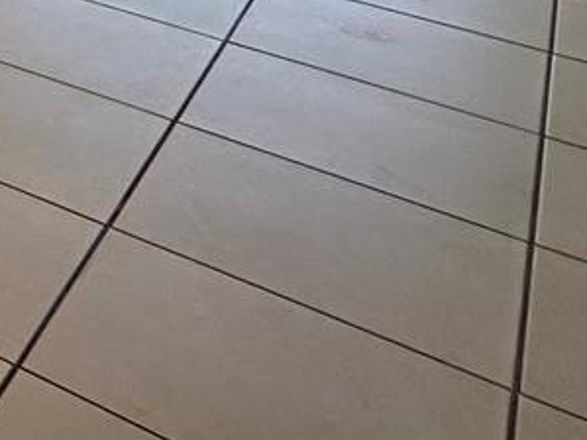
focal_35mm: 75
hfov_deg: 15.6
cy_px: -564
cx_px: -779
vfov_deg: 14.4
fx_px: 1271
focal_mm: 2.22
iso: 160
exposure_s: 1/120
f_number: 2.2
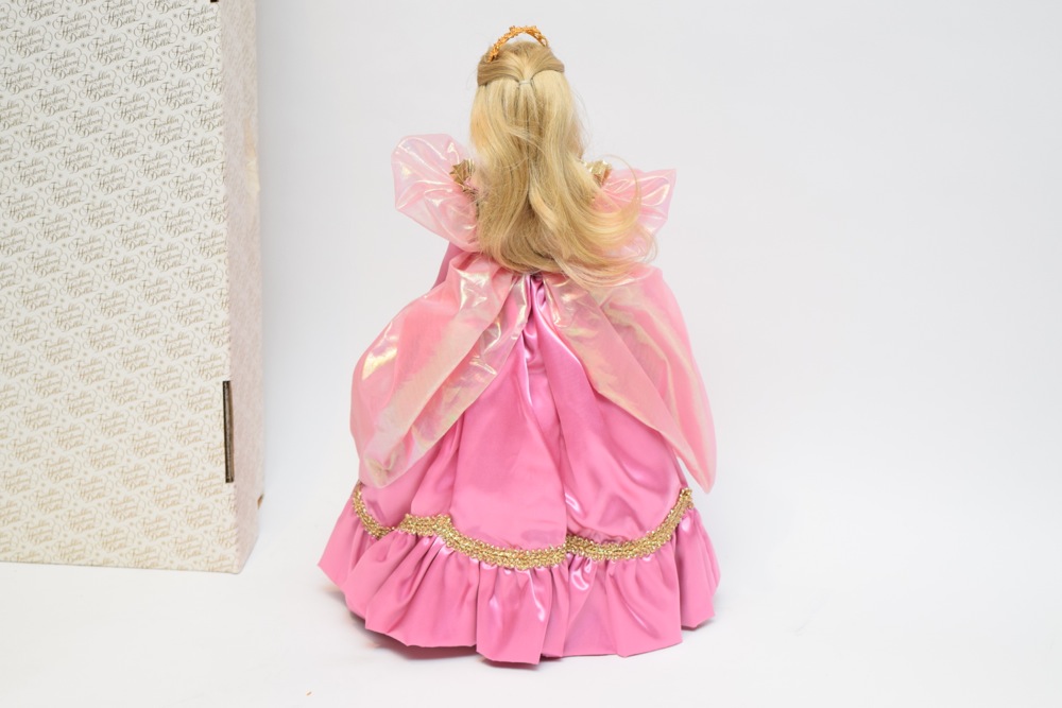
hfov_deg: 28.1
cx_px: 531
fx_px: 2124
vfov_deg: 18.9
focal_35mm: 72
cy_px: 354
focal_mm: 48
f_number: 5.3
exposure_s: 1/80
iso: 800
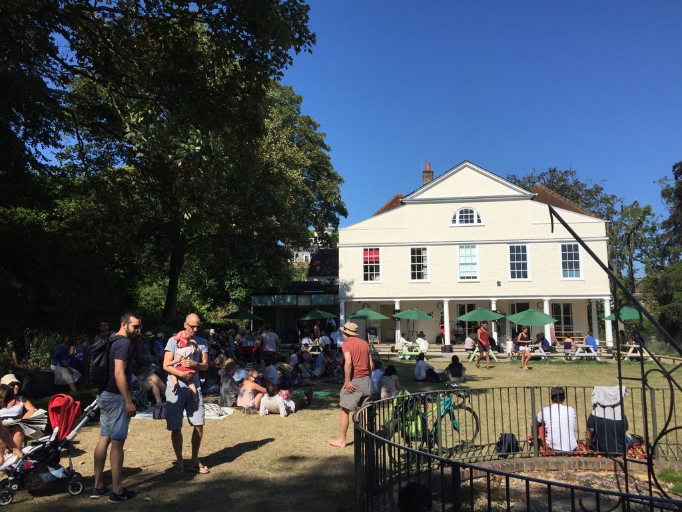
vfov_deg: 48.2
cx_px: 341
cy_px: 256
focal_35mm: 29
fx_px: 571
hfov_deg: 61.7
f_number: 2.2
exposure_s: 1/2825
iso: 32
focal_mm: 4.15
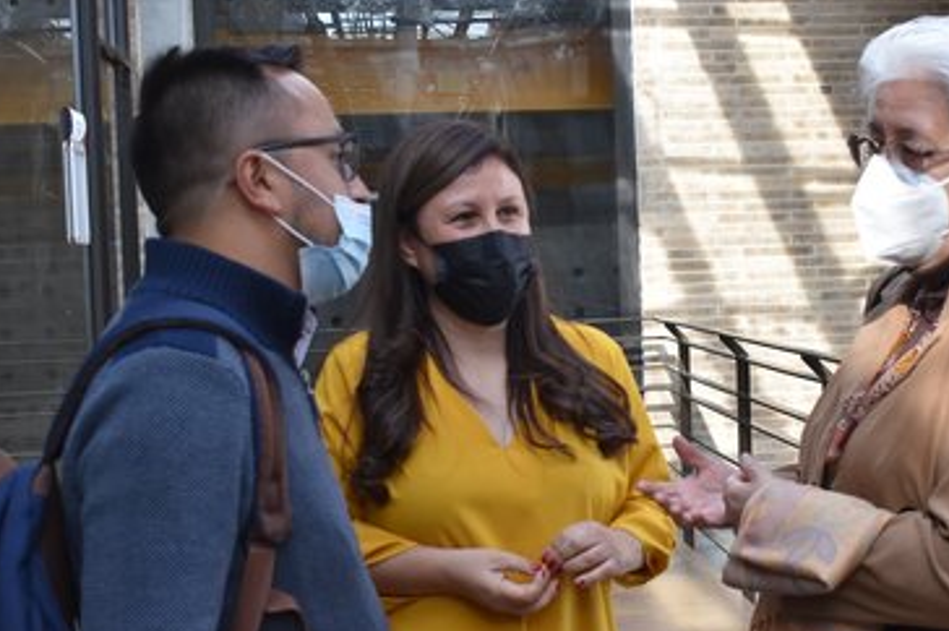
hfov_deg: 30.5
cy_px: 348
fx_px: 1738
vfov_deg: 20.6
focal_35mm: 66
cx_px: 568
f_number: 8
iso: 800
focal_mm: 32
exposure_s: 1/250
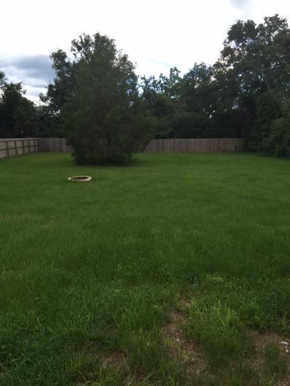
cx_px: 145
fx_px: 324
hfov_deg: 48.2
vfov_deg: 61.7
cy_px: 193
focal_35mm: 29
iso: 32
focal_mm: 4.15
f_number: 2.2
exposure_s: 1/430
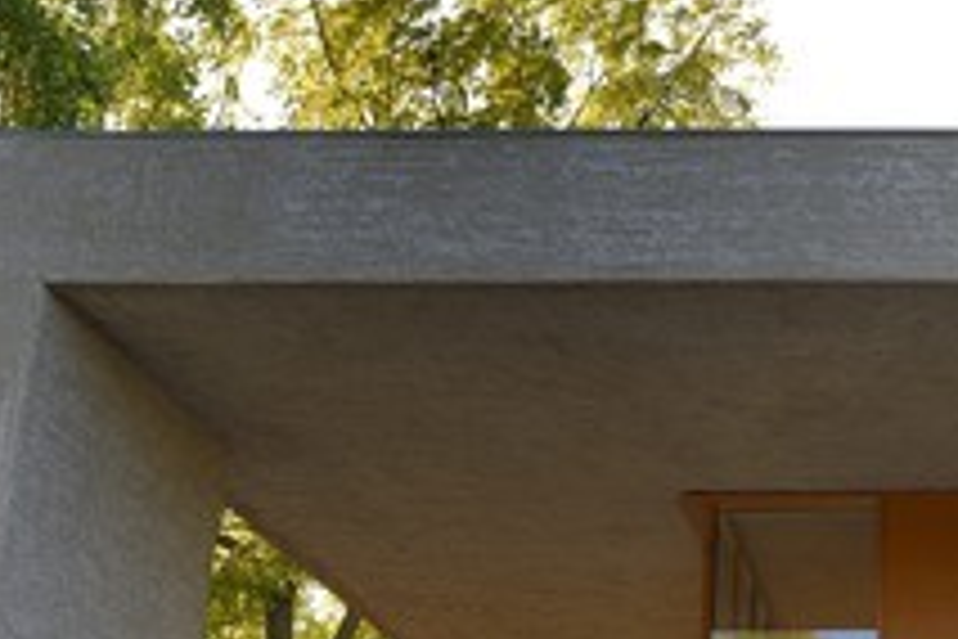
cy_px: 450
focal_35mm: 69
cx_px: 927
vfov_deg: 19.6
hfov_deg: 27.8
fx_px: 1836
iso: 200
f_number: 6.3
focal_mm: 35
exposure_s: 1/125
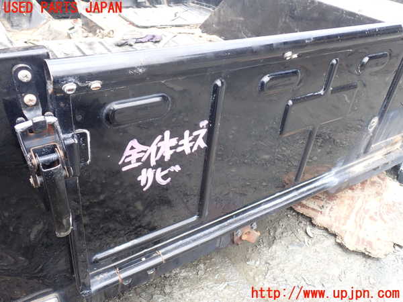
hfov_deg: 60.0
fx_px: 349
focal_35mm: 30
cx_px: 202
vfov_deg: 46.8
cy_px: 151
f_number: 3.2
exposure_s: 1/100
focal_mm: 5.4
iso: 100
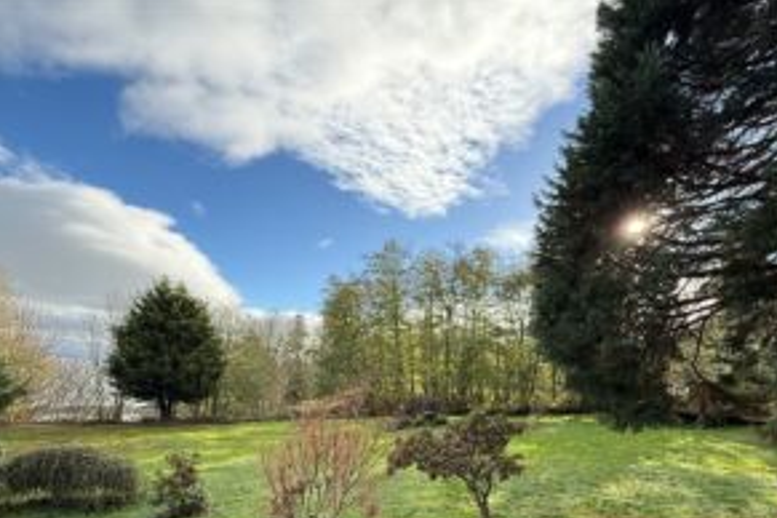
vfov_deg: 58.4
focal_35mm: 20
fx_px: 432
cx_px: 360
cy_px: 395
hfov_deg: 83.8
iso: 64
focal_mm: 2.22
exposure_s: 1/799
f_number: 2.2
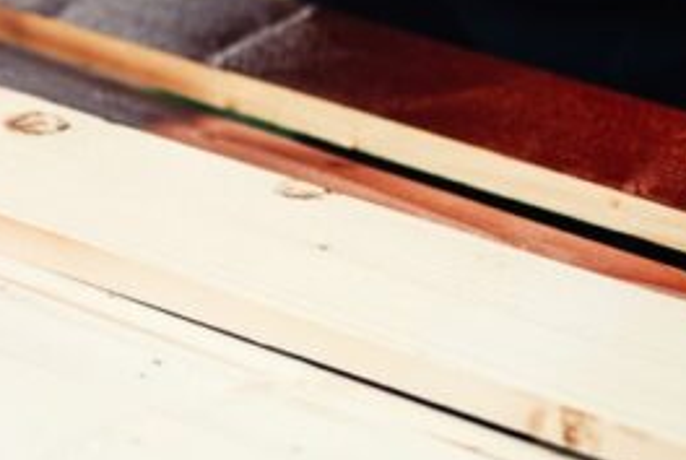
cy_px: -30
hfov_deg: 8.2
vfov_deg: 5.6
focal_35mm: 247
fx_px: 4715
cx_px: -275
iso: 200
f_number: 1.8
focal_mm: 85
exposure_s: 1/4000
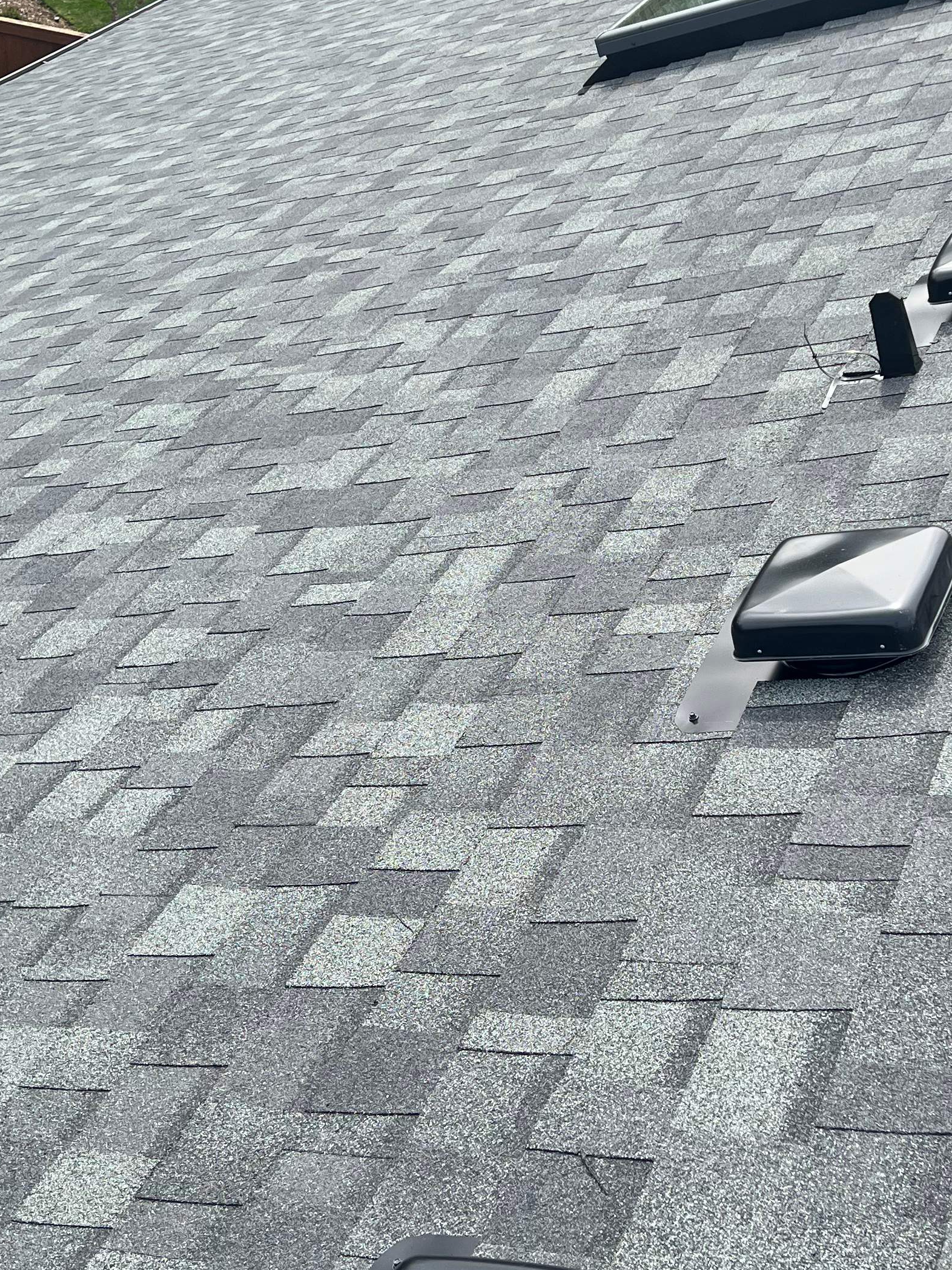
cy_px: 546
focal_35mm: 50
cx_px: 550
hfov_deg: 29.1
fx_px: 1834
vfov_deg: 38.1
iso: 50
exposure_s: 1/2208
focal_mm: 5.7
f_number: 1.5
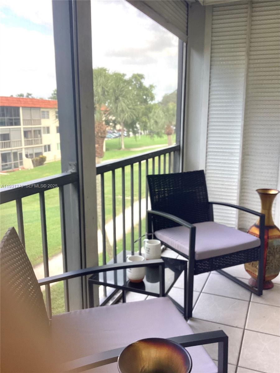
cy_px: 186
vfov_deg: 58.4
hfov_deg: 45.4
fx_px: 334
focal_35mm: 31
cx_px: 140
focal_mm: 3.3
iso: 40
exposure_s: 1/100
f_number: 2.4
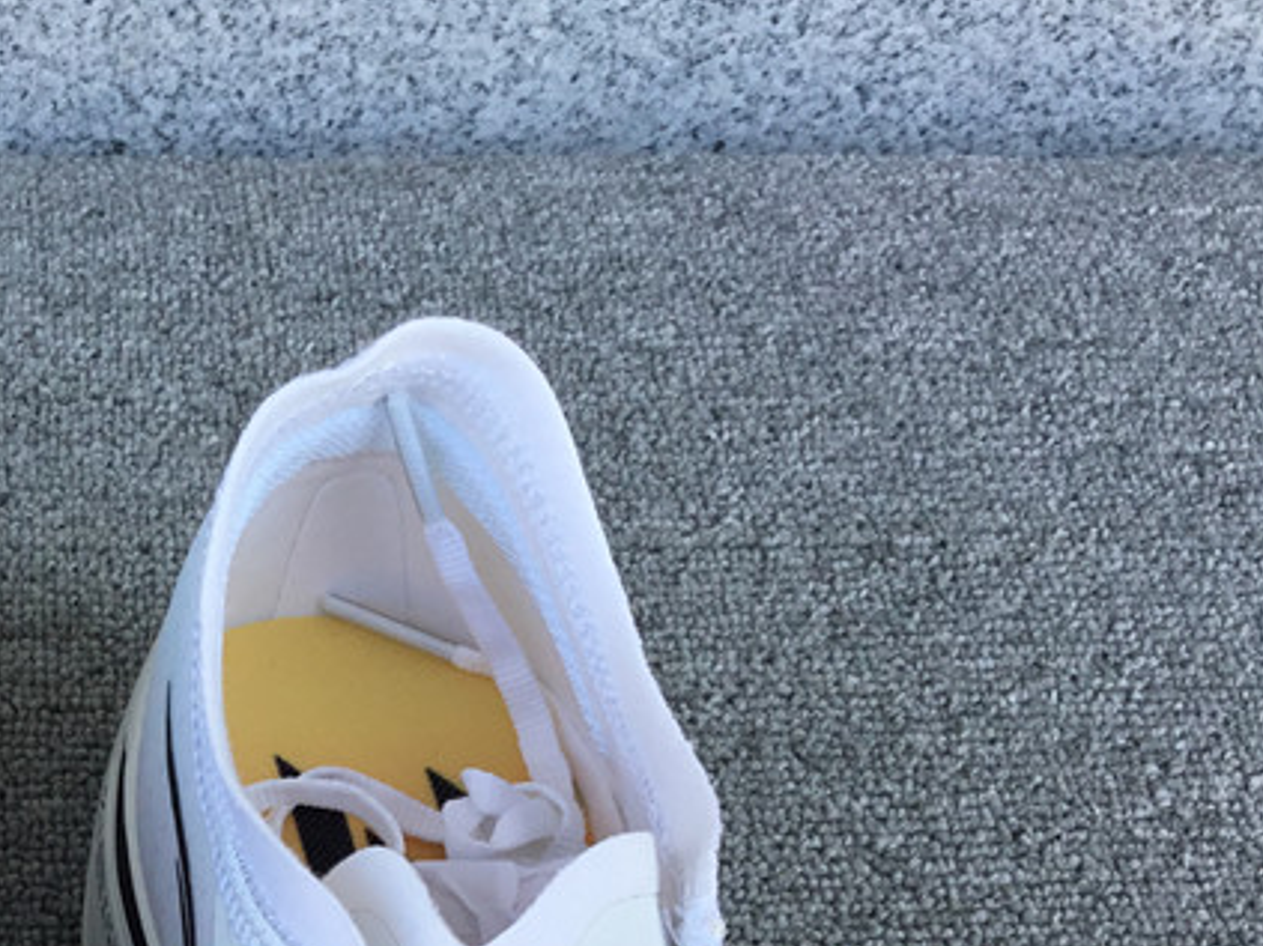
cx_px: 69
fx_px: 2407
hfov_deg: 28.0
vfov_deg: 21.5
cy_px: 924
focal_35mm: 66
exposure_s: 1/247
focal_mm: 3.3
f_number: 2.4
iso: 25
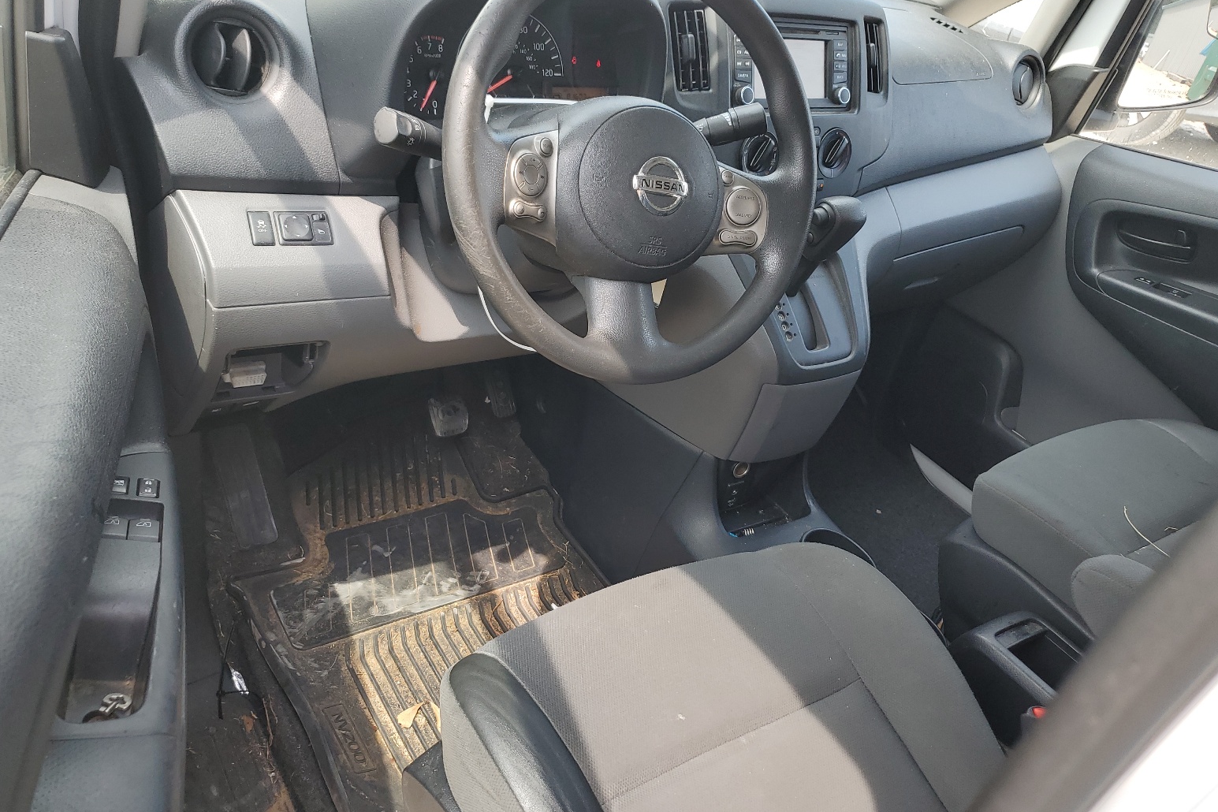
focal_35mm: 28
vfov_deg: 46.4
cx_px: 593
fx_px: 947
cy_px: 379
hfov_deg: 65.5
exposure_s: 1/400
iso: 50
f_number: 1.5
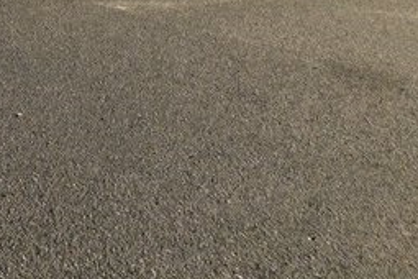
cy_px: -112
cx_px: 7
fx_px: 697
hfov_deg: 31.1
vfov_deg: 20.2
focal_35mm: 60
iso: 125
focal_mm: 4
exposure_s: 1/500
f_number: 6
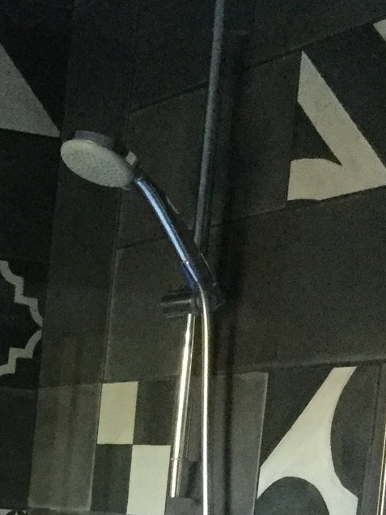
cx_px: -222
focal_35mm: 104
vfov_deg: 18.1
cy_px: 583
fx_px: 1546
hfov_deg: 13.3
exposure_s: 1/20
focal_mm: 3.3
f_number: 2.4
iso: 200
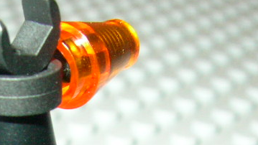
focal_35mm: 115
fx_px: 787
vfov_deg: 9.9
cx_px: 19
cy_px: 272
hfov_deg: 18.3
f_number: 3.8
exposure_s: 1/60.1
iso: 200
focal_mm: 6.2
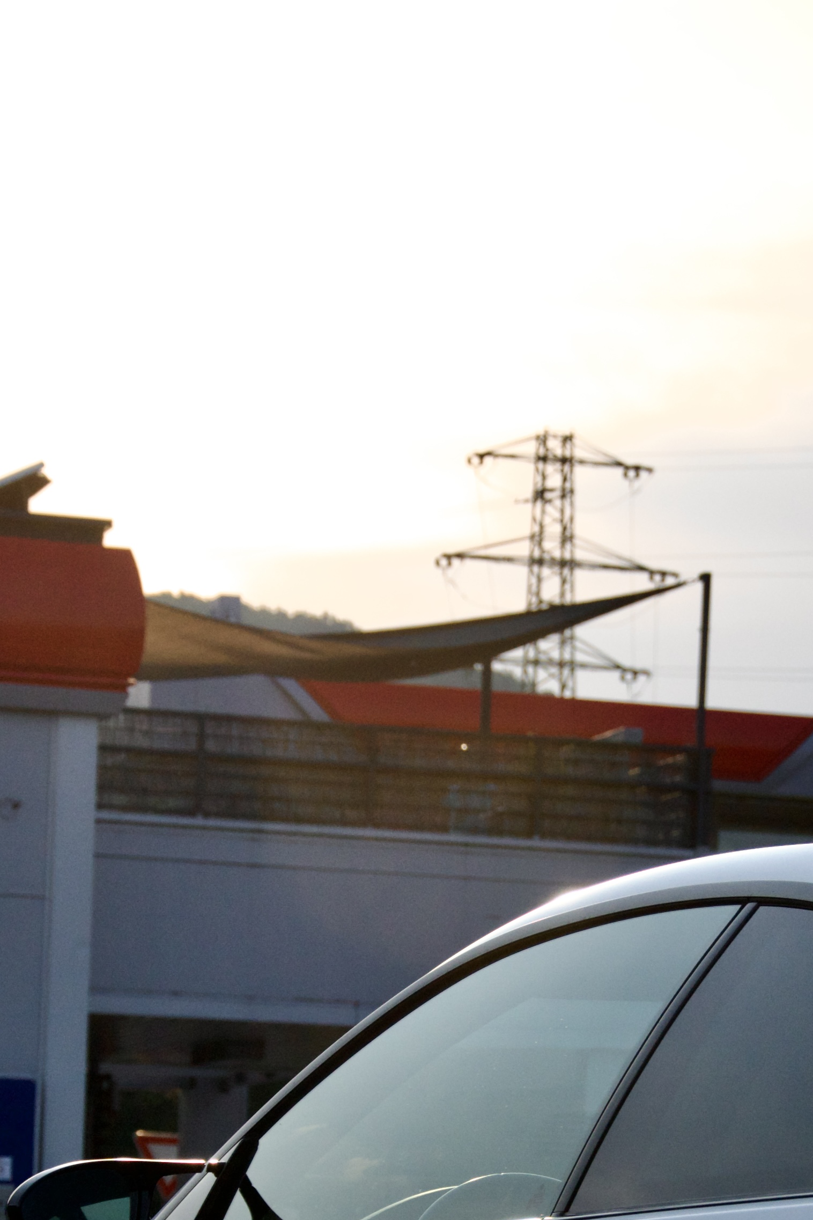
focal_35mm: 152
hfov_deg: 9.0
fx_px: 5149
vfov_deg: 13.4
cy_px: 998
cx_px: 558
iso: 400
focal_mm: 50
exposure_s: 1/1600
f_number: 5.6
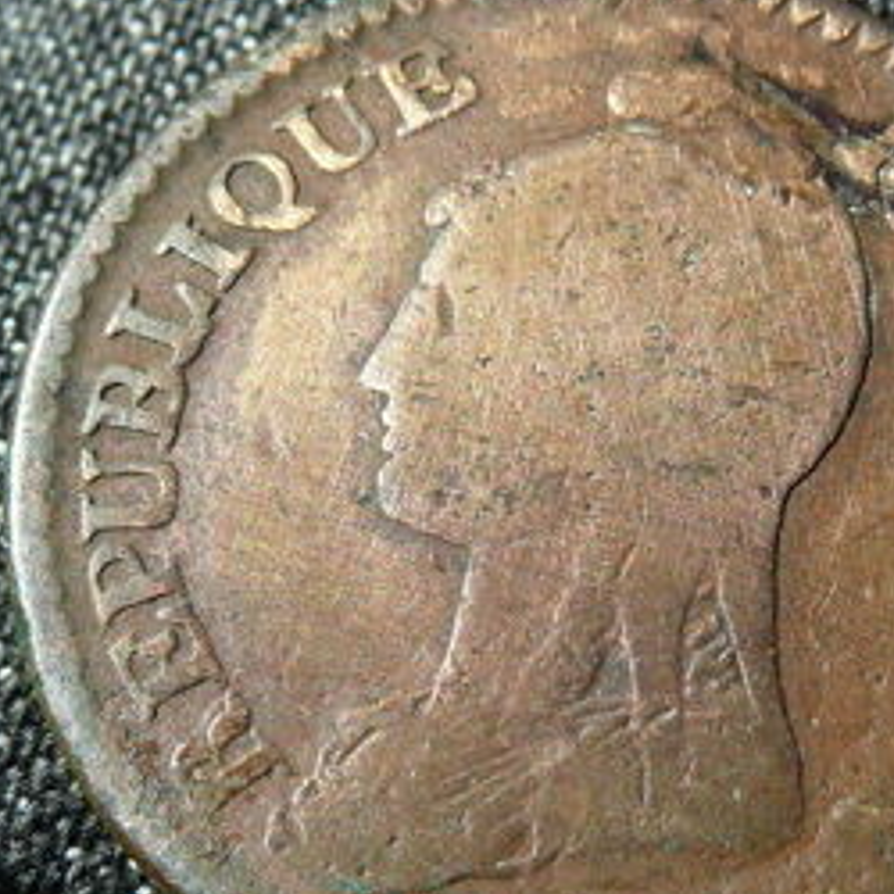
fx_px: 2279
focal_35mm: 78
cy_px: 533
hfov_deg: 22.2
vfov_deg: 22.2
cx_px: 529
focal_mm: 6.2
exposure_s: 1/500
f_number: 3.8
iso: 100
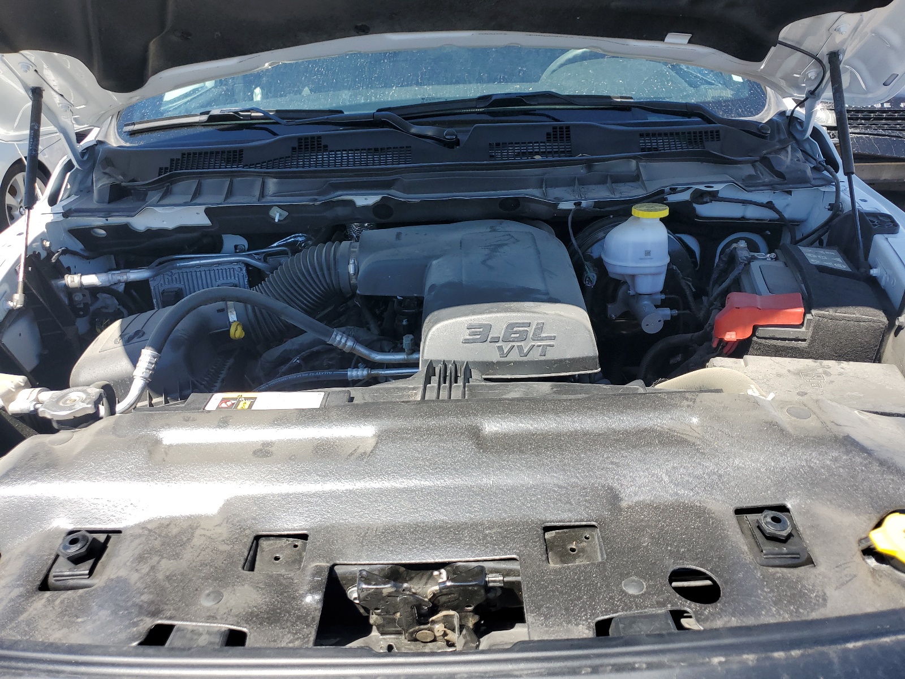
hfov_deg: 67.3
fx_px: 680
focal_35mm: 26
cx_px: 452
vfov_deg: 53.1
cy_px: 340
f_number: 1.5
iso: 50
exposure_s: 1/1429
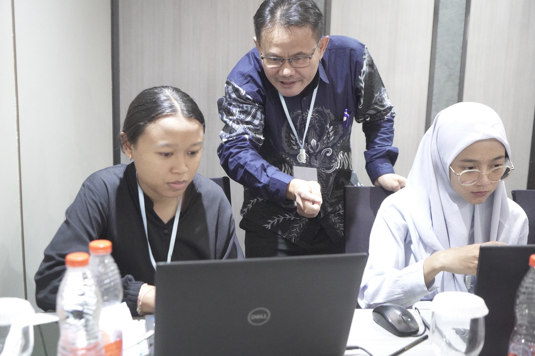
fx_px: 594
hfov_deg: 48.5
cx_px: 268
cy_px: 178
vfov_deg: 33.3
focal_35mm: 40
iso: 25600
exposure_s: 1/125
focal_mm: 40
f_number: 4
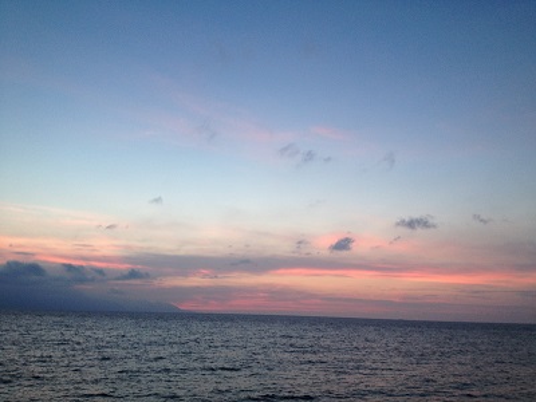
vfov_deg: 40.7
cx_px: 268
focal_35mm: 35
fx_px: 542
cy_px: 201
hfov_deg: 52.6
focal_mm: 4.28
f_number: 2.4
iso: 64
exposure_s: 1/20
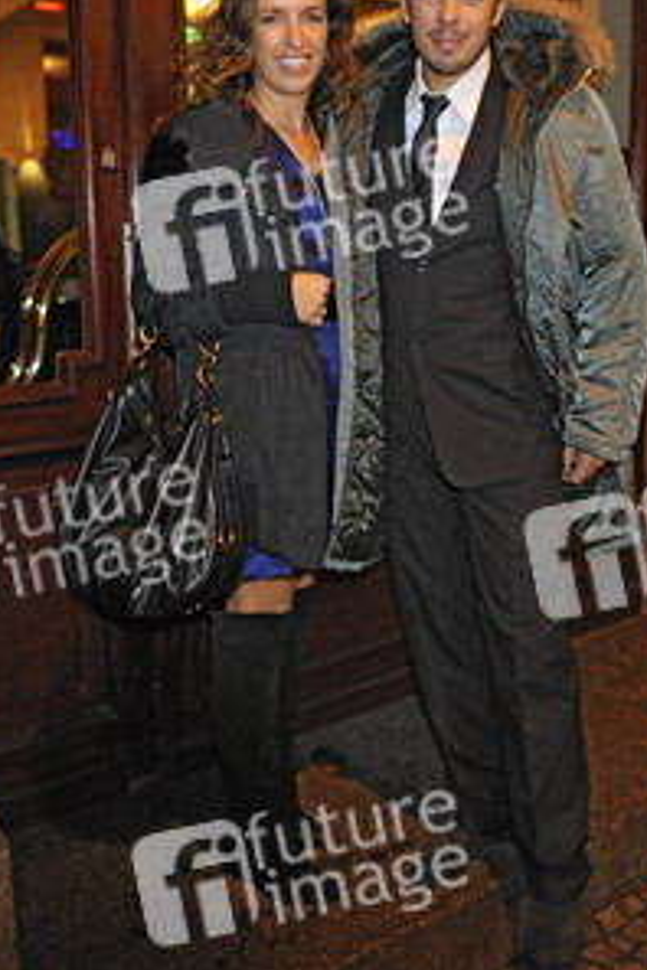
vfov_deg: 49.2
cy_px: 379
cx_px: 395
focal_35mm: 39
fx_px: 1051
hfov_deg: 34.1
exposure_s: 1/30
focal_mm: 29
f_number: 3.2
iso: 1600
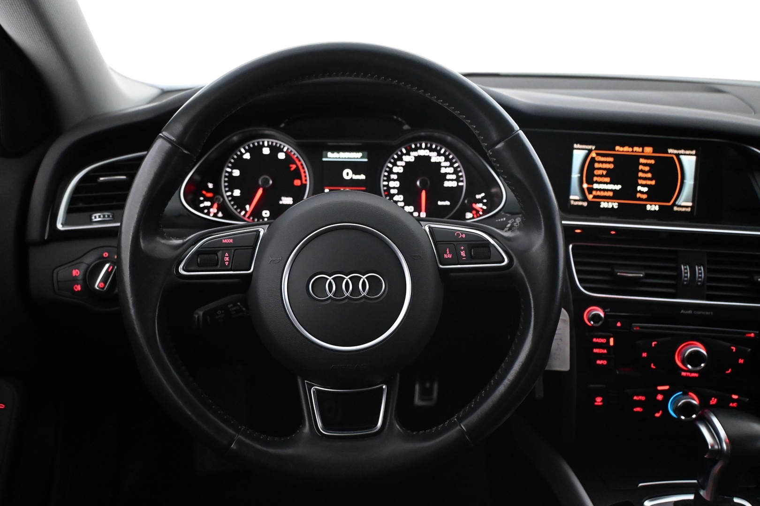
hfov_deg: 61.9
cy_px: 253
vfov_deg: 43.6
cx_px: 380
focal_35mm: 30
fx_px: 633
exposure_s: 1/60
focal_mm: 20
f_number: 3.8
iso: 4000
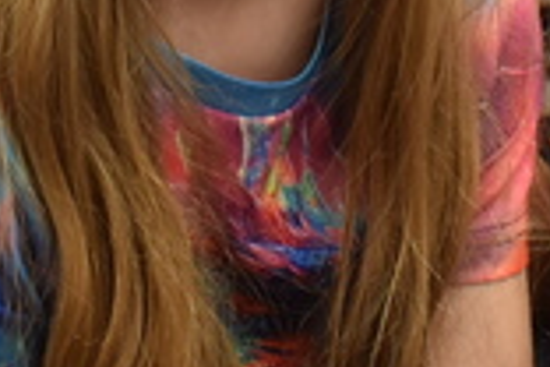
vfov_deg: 6.4
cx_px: 240
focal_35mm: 208
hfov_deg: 9.9
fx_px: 3171
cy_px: -399
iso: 720
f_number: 7.1
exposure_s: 1/40
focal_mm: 27
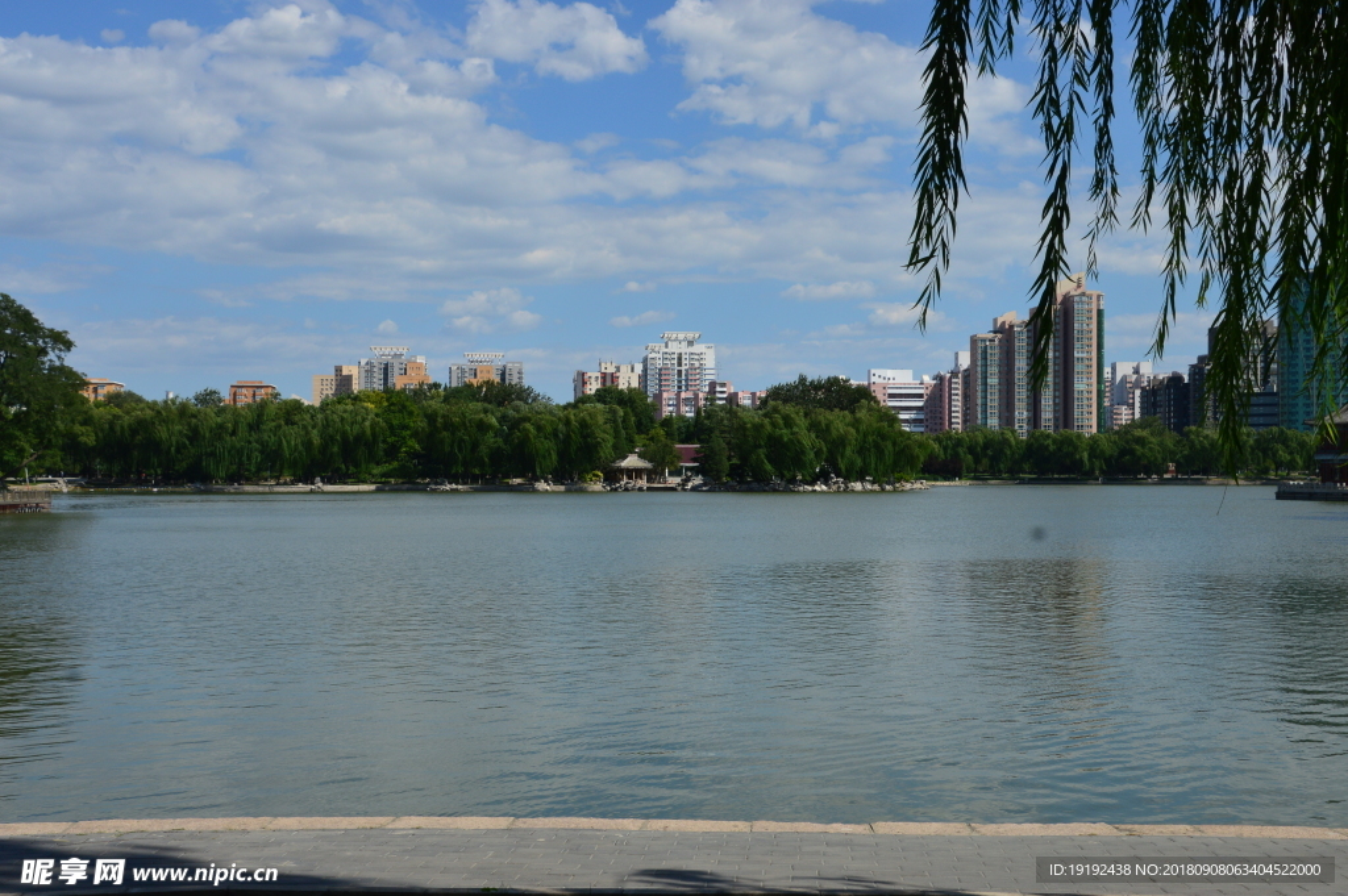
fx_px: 1796
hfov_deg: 41.1
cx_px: 674
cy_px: 448
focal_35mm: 48
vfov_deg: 28.0
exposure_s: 1/500
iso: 200
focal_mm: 32
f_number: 16
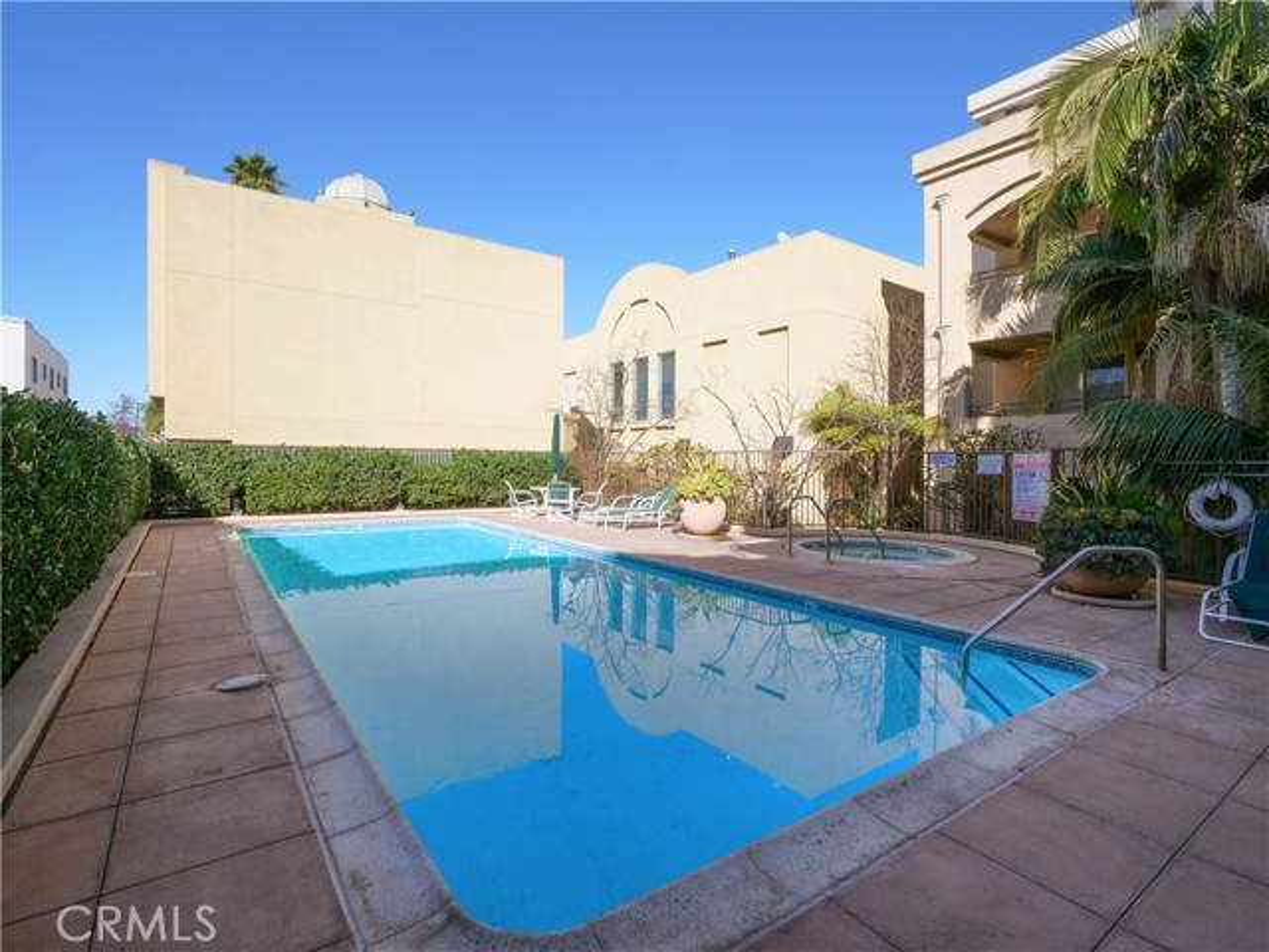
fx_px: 587
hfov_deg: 94.5
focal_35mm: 16
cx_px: 634
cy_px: 476
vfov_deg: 78.1
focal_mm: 8
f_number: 11
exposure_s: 1/200
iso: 250
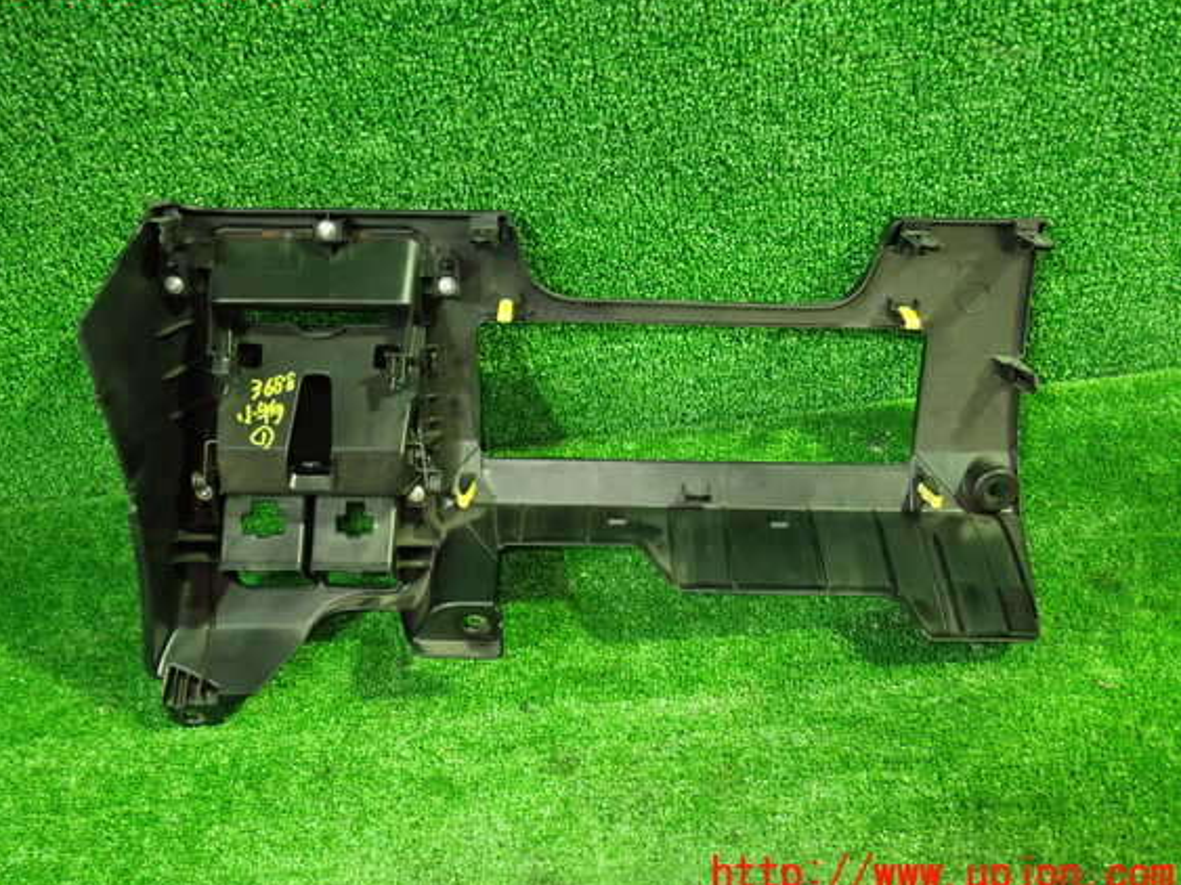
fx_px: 1092
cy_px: 430
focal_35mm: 32
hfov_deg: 56.8
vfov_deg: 44.1
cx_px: 556
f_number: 2.3
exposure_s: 1/25
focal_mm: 5.4
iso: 800
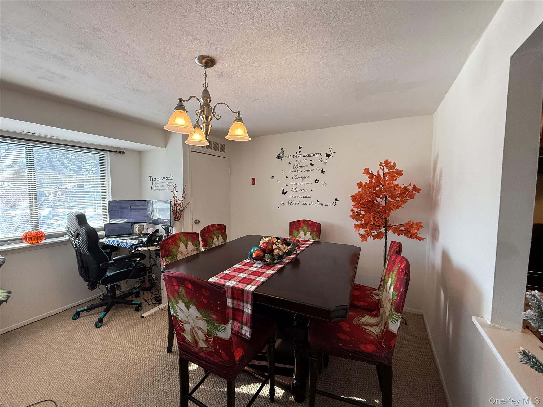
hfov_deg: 102.1
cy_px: 204
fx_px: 220
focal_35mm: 14
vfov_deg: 85.7
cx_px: 272
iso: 320
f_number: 2.2
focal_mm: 2.22
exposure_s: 1/120
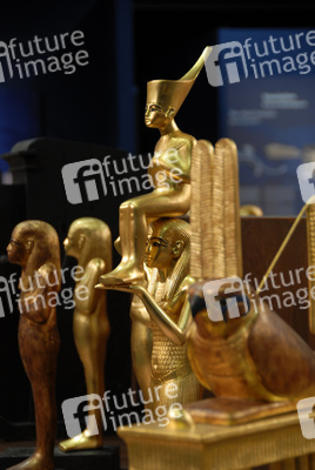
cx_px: 158
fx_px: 1766
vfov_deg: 15.2
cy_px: 235
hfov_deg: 10.2
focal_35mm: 135
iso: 200
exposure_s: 1/3
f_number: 5.3
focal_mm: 90
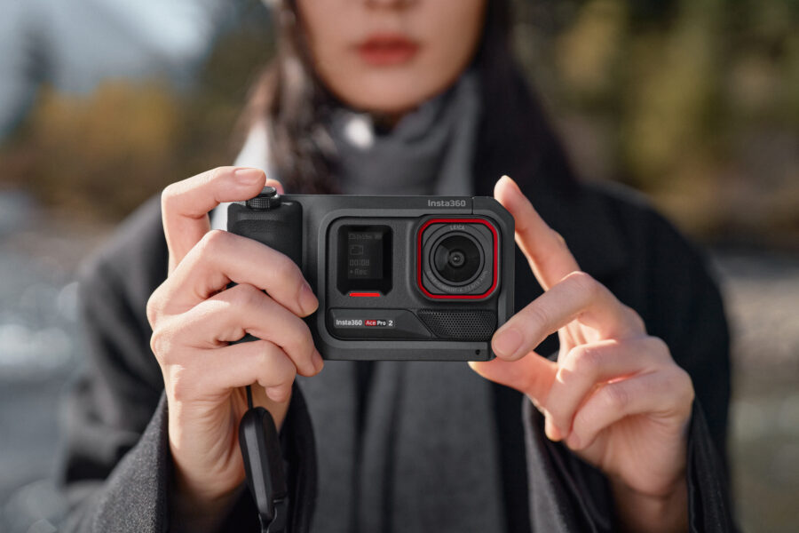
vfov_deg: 27.0
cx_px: 400
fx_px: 1110
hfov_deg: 39.6
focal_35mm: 50
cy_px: 266
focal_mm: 50
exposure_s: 1/3200
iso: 160
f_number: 2.8
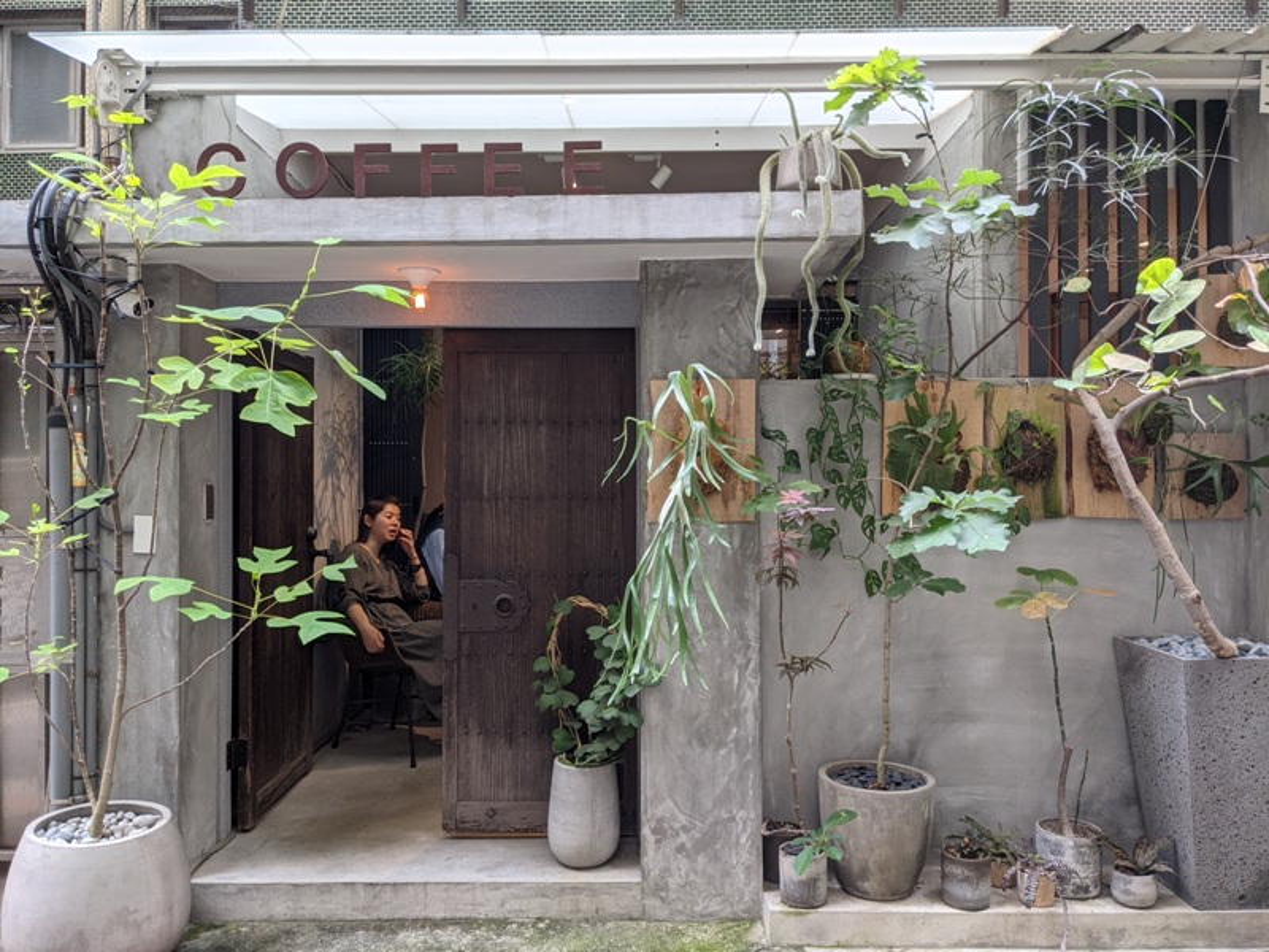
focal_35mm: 27
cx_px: 634
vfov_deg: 51.4
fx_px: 990
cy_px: 476
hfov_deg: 65.3
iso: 50
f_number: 1.73
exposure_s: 1/80.1
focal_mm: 4.38
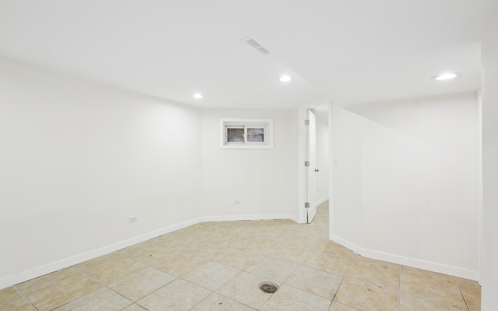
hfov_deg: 97.8
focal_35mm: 16
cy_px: 152
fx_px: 217
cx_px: 252
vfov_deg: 71.2
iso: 200
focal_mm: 10
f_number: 10
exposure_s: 1/13
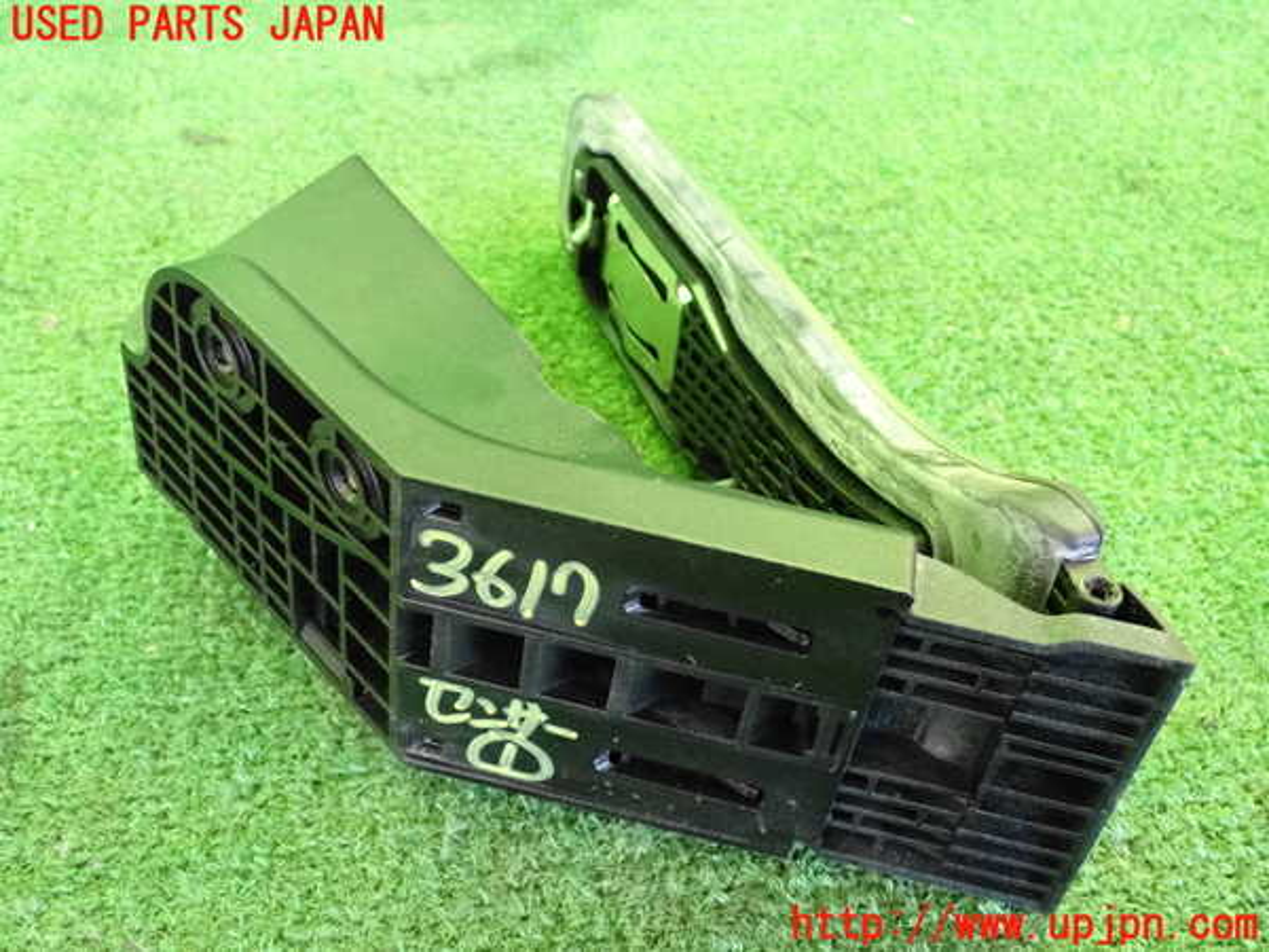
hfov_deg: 42.9
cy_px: 476
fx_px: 1613
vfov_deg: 32.9
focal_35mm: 44
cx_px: 634
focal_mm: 7.84
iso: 2000
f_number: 2.9
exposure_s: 1/125
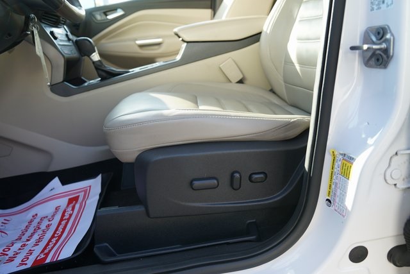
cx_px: 205
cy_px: 137
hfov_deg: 65.5
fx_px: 319
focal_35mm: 28
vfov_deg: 46.4
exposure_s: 1/60
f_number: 4.5
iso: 100
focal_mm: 28
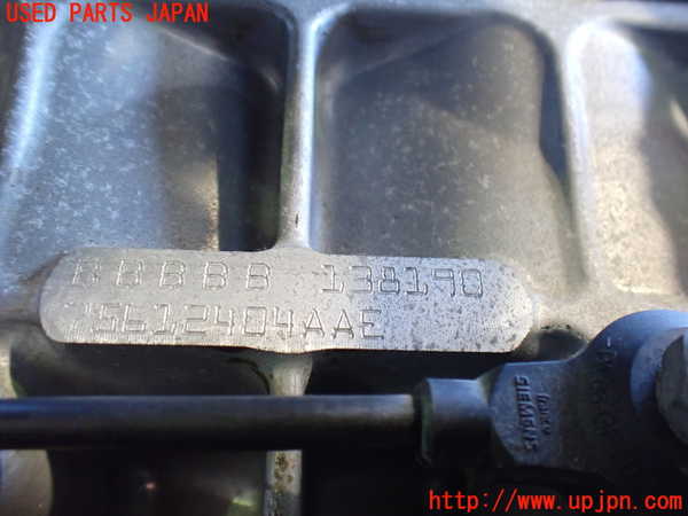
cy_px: 258
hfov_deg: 60.0
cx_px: 344
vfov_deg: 46.8
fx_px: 596
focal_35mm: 30
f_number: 2.3
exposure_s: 1/30
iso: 1000
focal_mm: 5.4
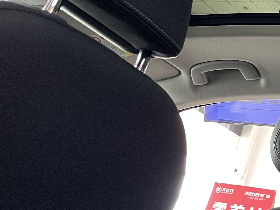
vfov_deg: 17.7
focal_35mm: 78
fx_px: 631
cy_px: -63
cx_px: 386
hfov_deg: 21.9
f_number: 1.6
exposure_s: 1/60
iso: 160
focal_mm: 4.2
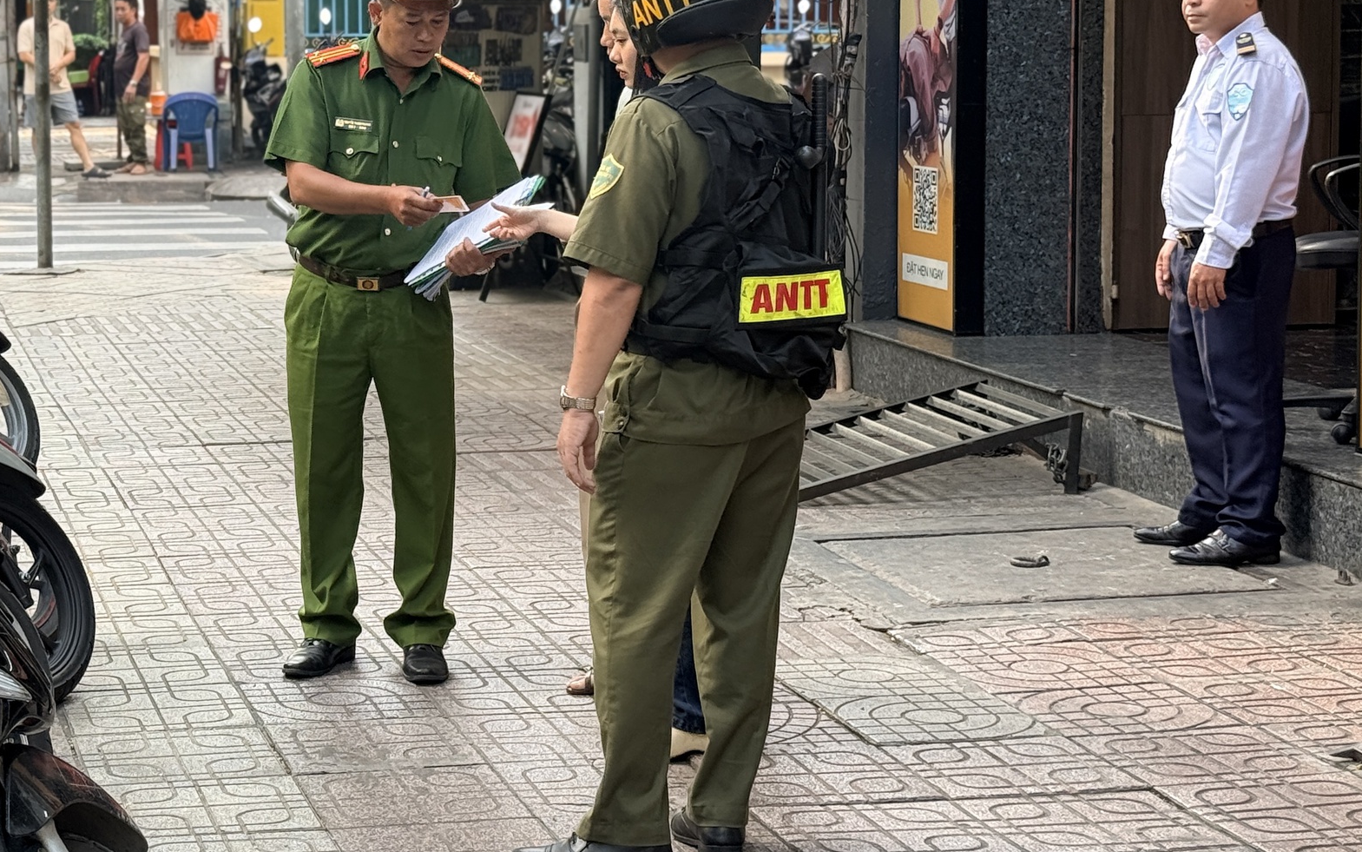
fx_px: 3081
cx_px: 315
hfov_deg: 24.6
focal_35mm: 83
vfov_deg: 15.7
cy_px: 244
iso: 64
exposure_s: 1/195
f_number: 1.78
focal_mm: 6.76
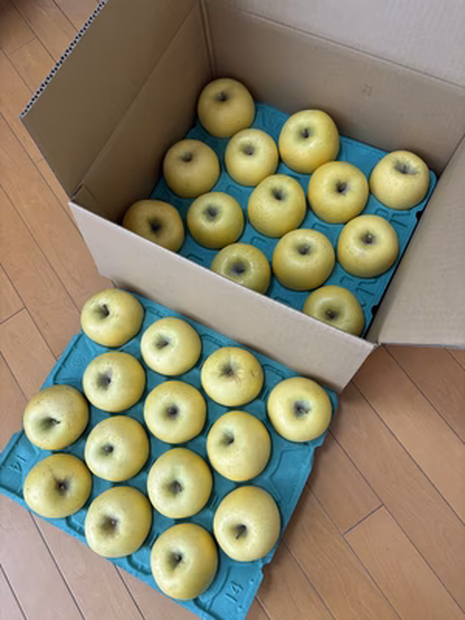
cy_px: 310
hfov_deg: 53.1
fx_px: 466
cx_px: 232
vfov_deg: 67.3
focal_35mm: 26
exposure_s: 1/50
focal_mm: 5.96
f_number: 1.6
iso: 125
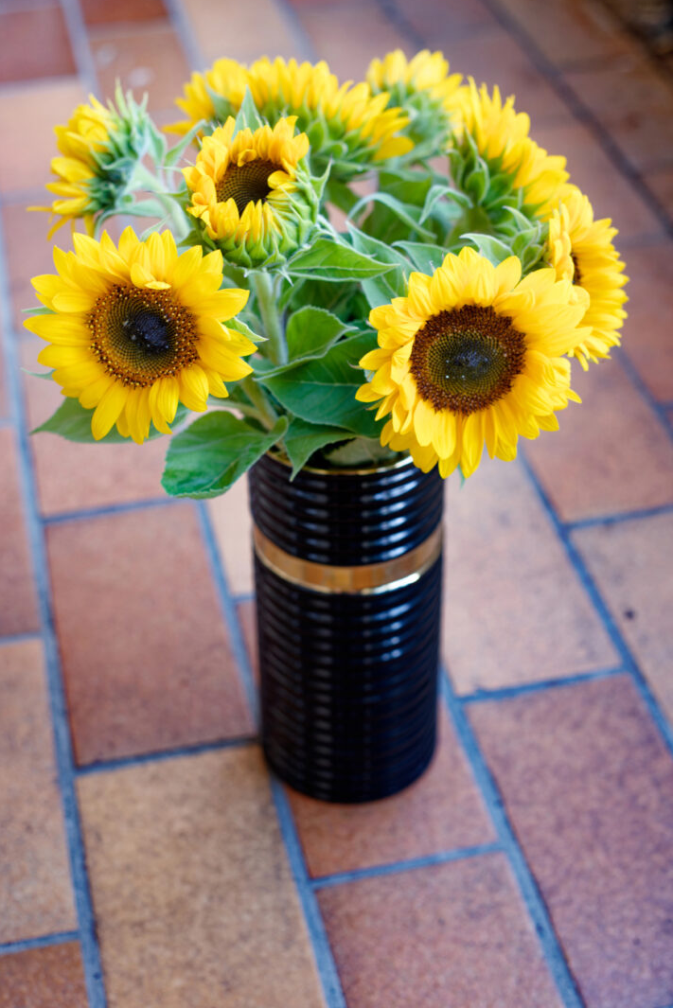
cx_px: 340
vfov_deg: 36.9
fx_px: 1513
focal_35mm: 54
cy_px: 507
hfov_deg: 25.1
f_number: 4
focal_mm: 50
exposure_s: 1/60
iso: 640
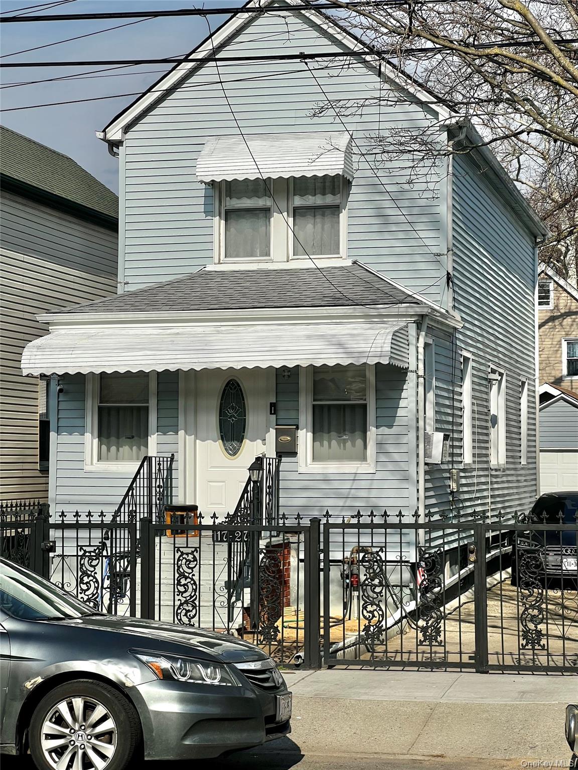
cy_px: 385
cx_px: 289
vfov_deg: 25.3
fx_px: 1714
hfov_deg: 19.1
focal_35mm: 77
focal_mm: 9
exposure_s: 1/1508
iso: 32
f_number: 2.8
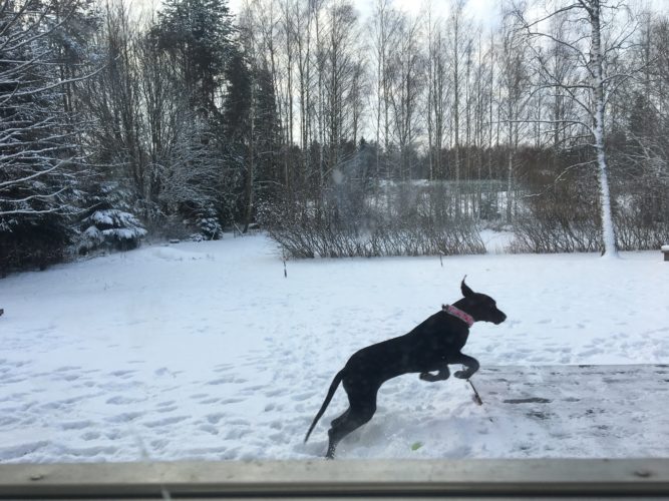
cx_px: 334
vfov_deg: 48.2
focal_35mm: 29
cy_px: 250
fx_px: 560
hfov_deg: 61.7
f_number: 2.2
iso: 25
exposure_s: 1/444
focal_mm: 4.15
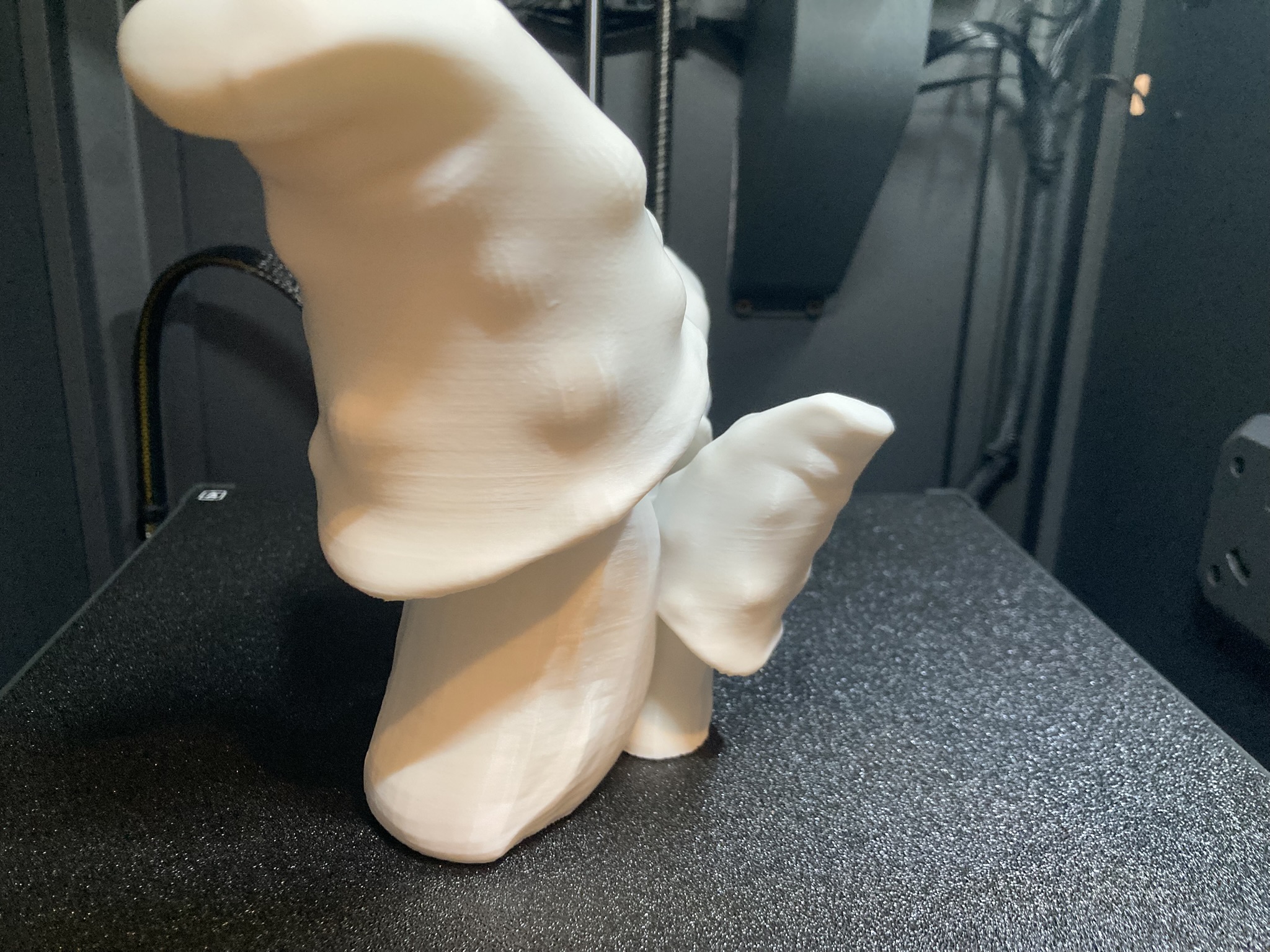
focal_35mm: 28
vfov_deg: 49.7
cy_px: 476
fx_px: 1027
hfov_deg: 63.4
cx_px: 635
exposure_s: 1/60
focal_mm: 3.99
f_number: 1.8
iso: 250
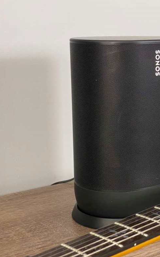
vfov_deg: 27.8
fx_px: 516
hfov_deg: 17.2
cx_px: 160
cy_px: 128
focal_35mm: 74
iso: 200
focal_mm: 6
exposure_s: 1/59
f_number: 2
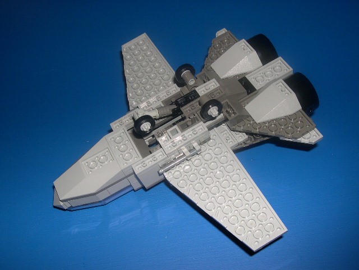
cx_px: 180
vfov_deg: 37.7
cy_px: 135
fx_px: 394
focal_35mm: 38
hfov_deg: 49.0
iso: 100
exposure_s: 1/60
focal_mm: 8
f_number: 7.6
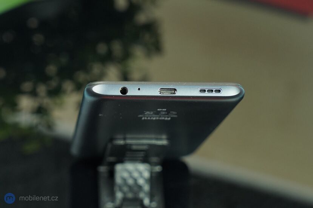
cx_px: 156
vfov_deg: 19.4
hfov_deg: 28.9
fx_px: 608
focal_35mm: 70
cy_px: 104
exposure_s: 1/160
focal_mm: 70
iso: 2000
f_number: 5.6
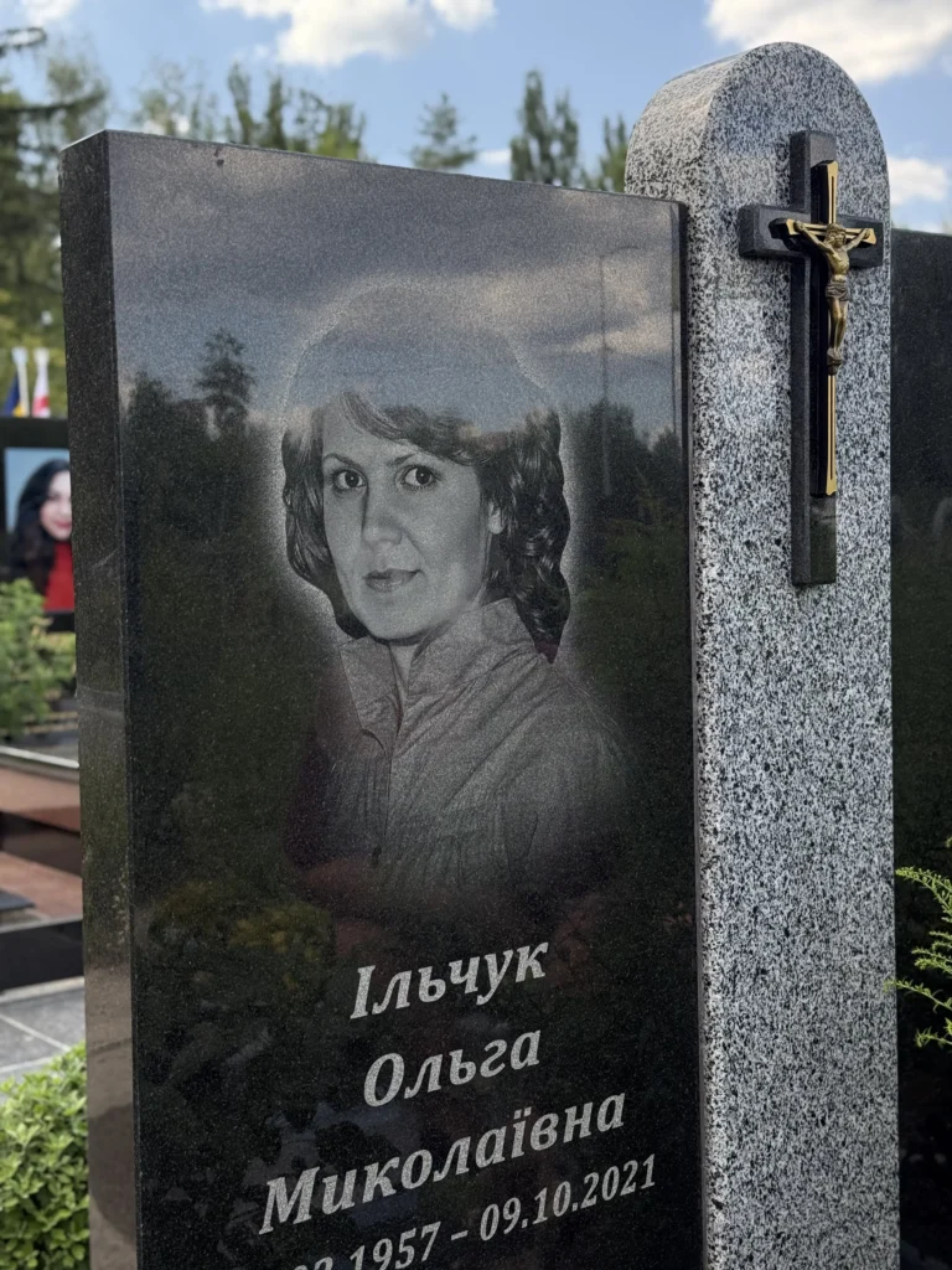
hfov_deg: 30.3
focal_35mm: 48
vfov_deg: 39.7
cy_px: 635
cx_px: 476
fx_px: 1760
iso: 100
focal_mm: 6.76
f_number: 1.78
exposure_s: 1/712
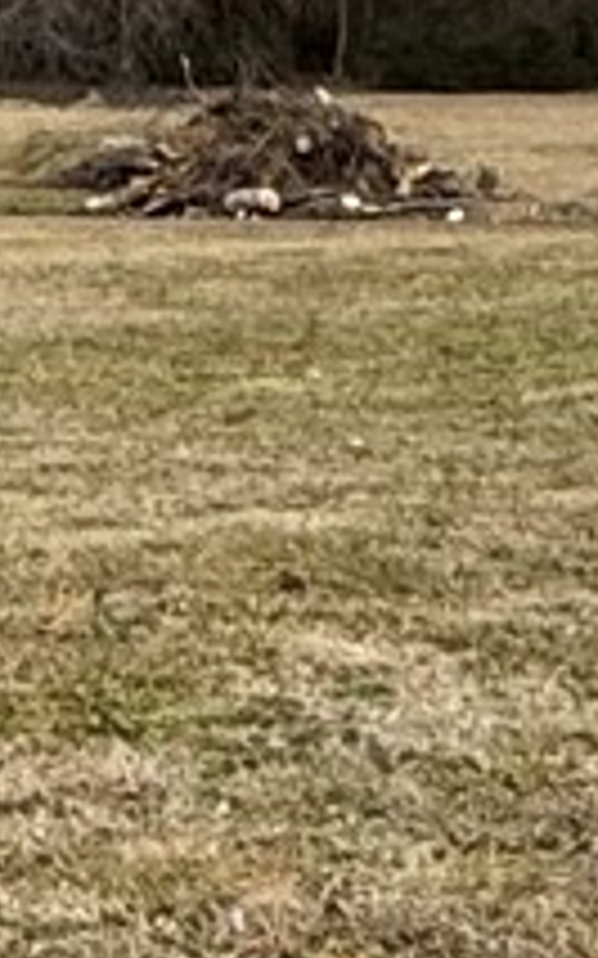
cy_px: 234
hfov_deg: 8.2
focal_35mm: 134
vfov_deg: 15.5
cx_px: -1268
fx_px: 3497
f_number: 2.2
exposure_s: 1/1506
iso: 40
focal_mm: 2.22
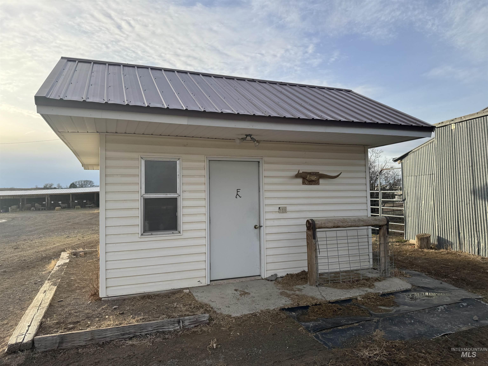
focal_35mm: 24
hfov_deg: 71.6
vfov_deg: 56.8
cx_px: 244
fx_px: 338
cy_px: 183
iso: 80
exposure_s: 1/1637
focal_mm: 6.76
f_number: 1.78
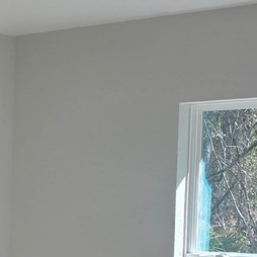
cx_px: -169
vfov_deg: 13.2
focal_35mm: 128
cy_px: 326
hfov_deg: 12.7
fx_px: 1075
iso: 12
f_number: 1.7
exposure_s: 1/120
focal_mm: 6.3
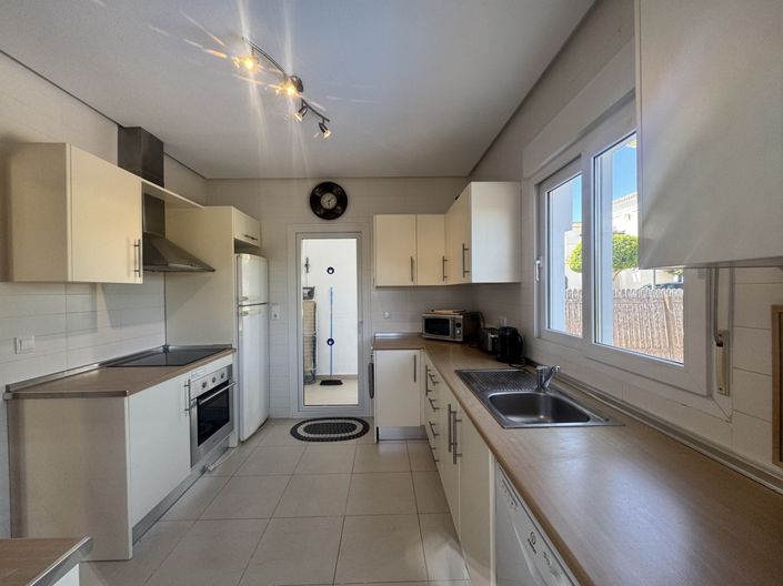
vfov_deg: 85.6
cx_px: 392
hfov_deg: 102.1
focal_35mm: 14
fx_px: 317
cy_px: 293
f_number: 2.2
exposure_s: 1/100
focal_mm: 2.22
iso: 64
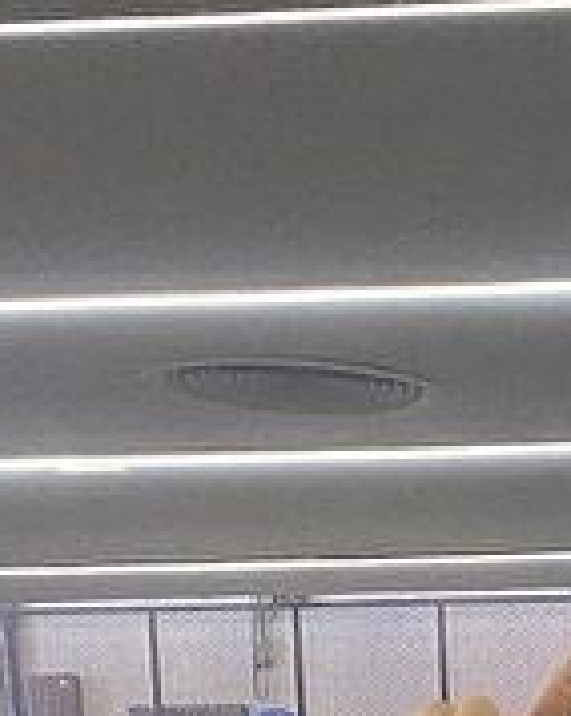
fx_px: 3089
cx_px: 1170
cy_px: 1629
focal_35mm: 146
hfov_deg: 9.8
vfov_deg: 11.3
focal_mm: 4.25
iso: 500
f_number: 1.8
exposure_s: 1/40
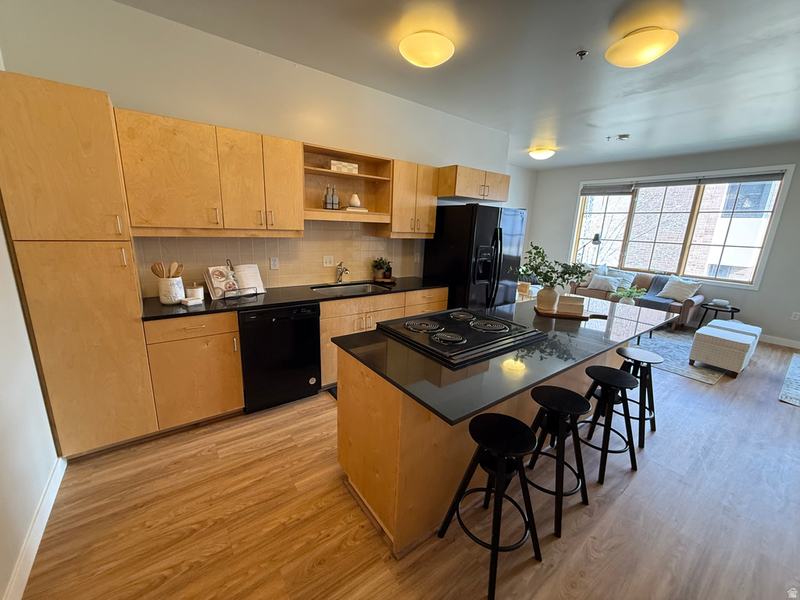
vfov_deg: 85.7
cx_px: 400
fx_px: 324
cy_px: 300
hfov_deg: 102.1
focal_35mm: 14
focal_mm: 2.22
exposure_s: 1/60
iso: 320
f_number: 2.2
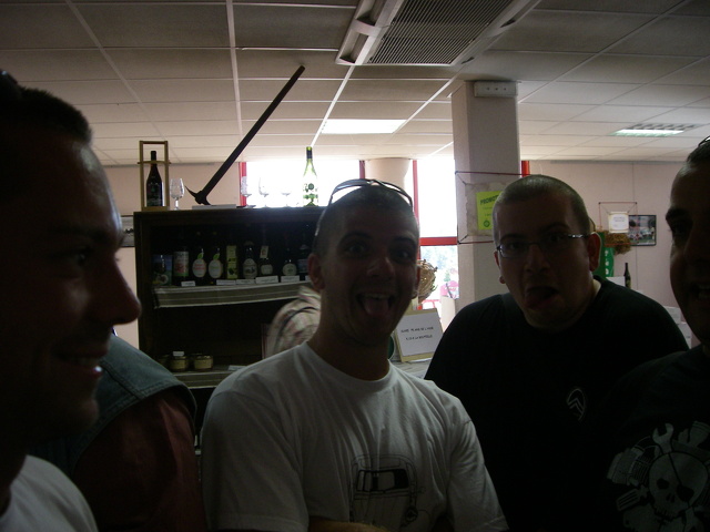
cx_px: 355
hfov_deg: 49.0
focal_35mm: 38
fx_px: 779
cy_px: 266
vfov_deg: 37.7
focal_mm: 6.2
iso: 200
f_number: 2.7
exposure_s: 1/50
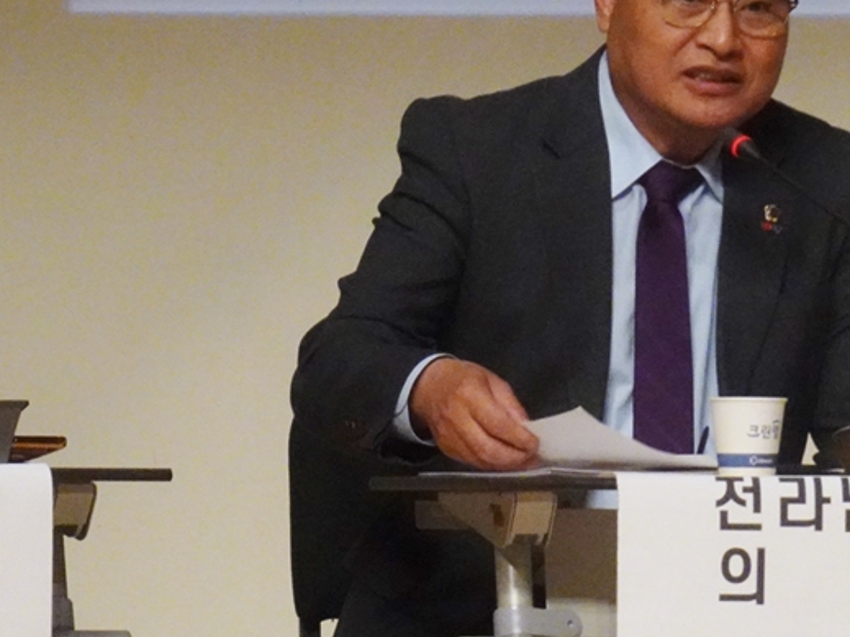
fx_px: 14190
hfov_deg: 3.4
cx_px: 708
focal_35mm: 578
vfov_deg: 2.6
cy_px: 336
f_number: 6.3
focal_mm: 47.98
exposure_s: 1/80
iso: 800
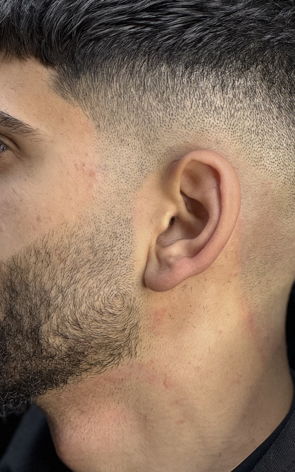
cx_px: 146
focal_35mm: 132
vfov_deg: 15.8
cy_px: 229
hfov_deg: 9.9
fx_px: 1698
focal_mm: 9
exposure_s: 1/60
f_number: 2.8
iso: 200
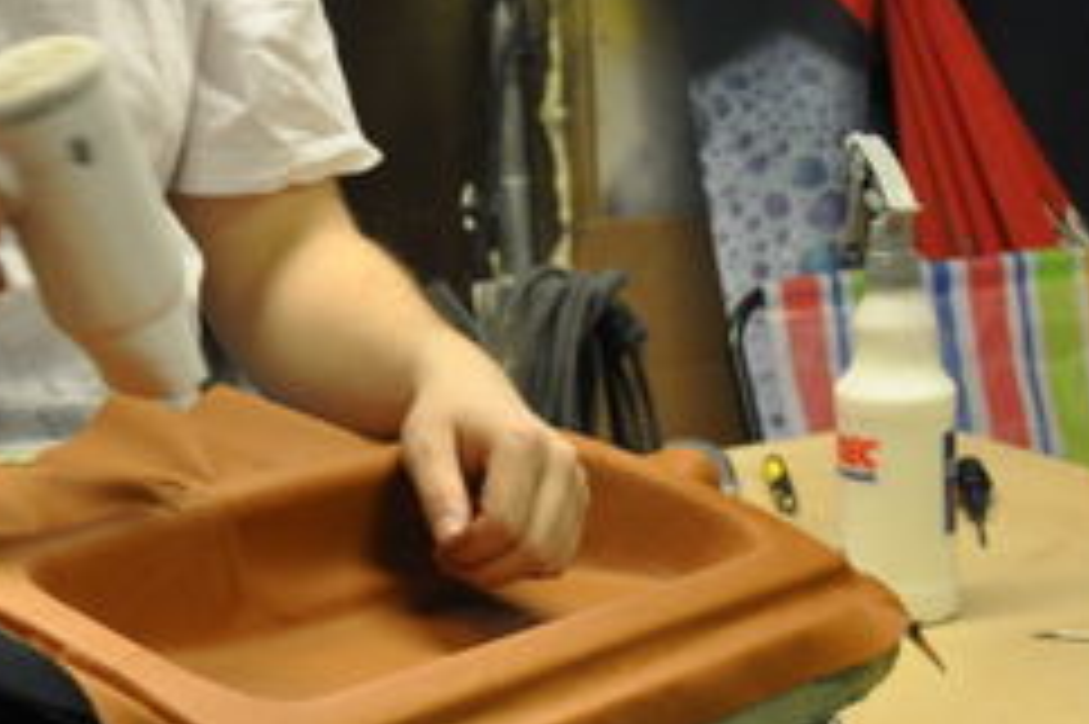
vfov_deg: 10.8
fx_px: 3839
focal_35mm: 127
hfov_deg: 16.0
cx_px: 216
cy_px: 218
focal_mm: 32
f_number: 4.8
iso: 800
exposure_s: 1/60
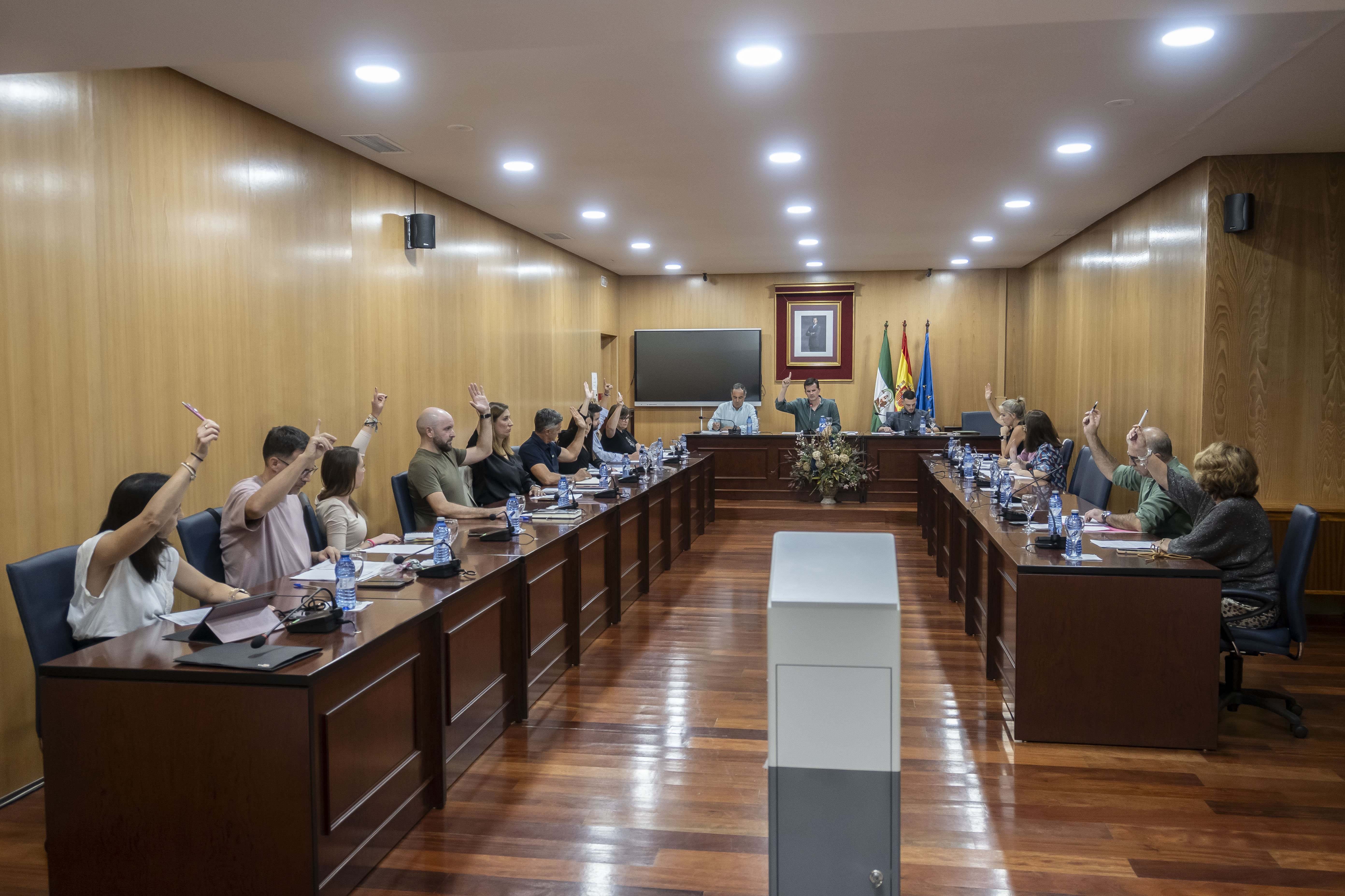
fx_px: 1121
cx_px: 672
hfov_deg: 61.9
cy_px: 448
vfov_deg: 43.6
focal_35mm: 30
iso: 1000
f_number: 4
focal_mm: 20
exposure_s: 1/50
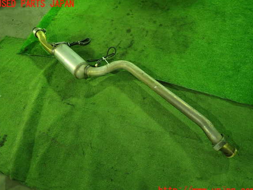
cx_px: 126
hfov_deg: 67.3
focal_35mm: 26
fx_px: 190
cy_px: 97
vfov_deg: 53.1
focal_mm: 4.5
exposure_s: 1/30
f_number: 2
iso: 800
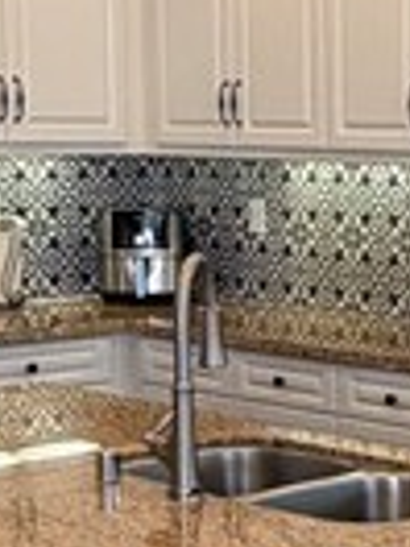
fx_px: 1721
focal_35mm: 109
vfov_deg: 17.9
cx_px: 534
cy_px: 419
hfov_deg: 13.1
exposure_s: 1/120
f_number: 2.2
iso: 160
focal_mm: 2.22
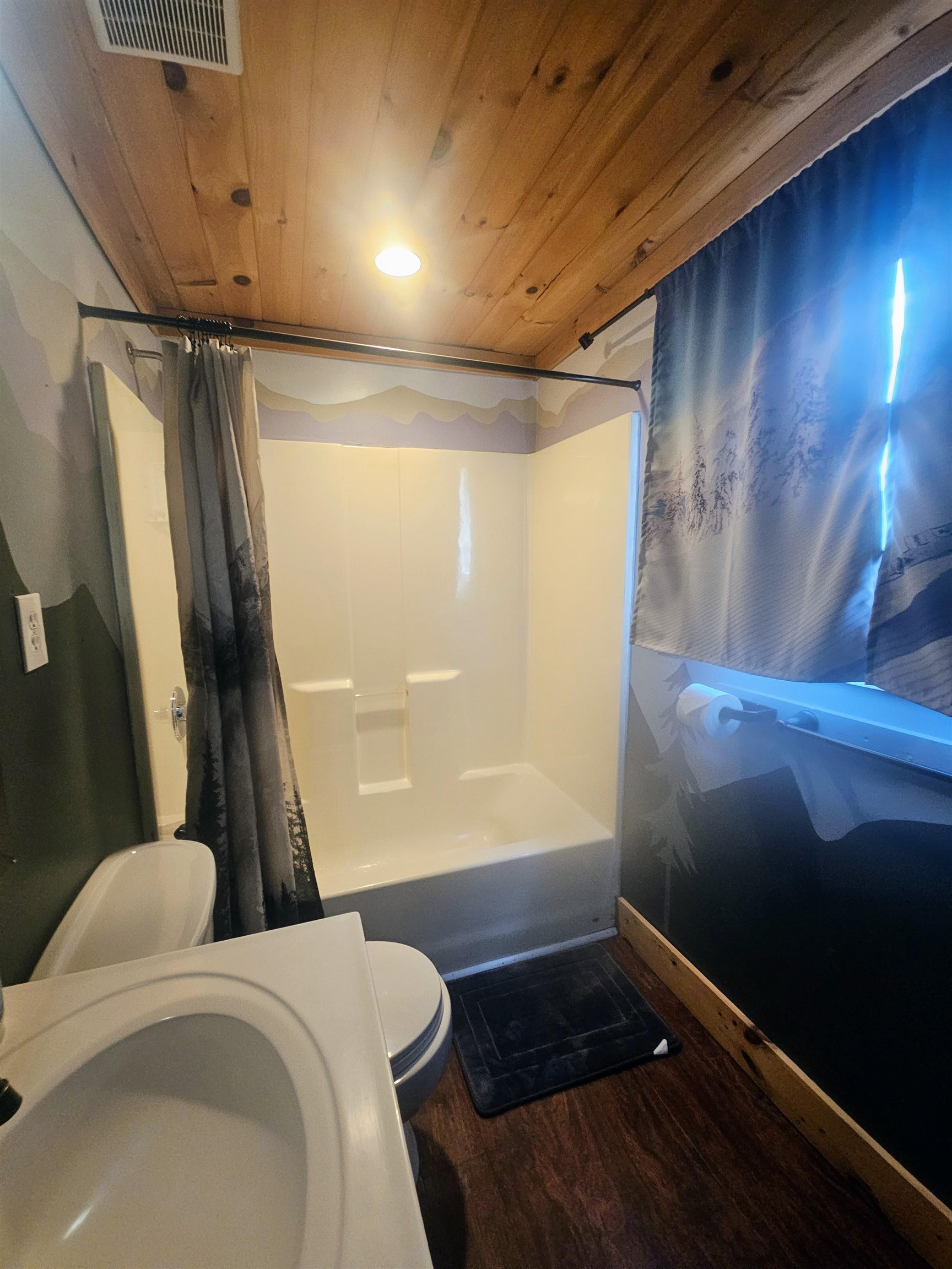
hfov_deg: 89.9
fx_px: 477
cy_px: 634
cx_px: 476
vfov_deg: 106.2
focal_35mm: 13
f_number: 2.2
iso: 400
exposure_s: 1/60
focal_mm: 2.2
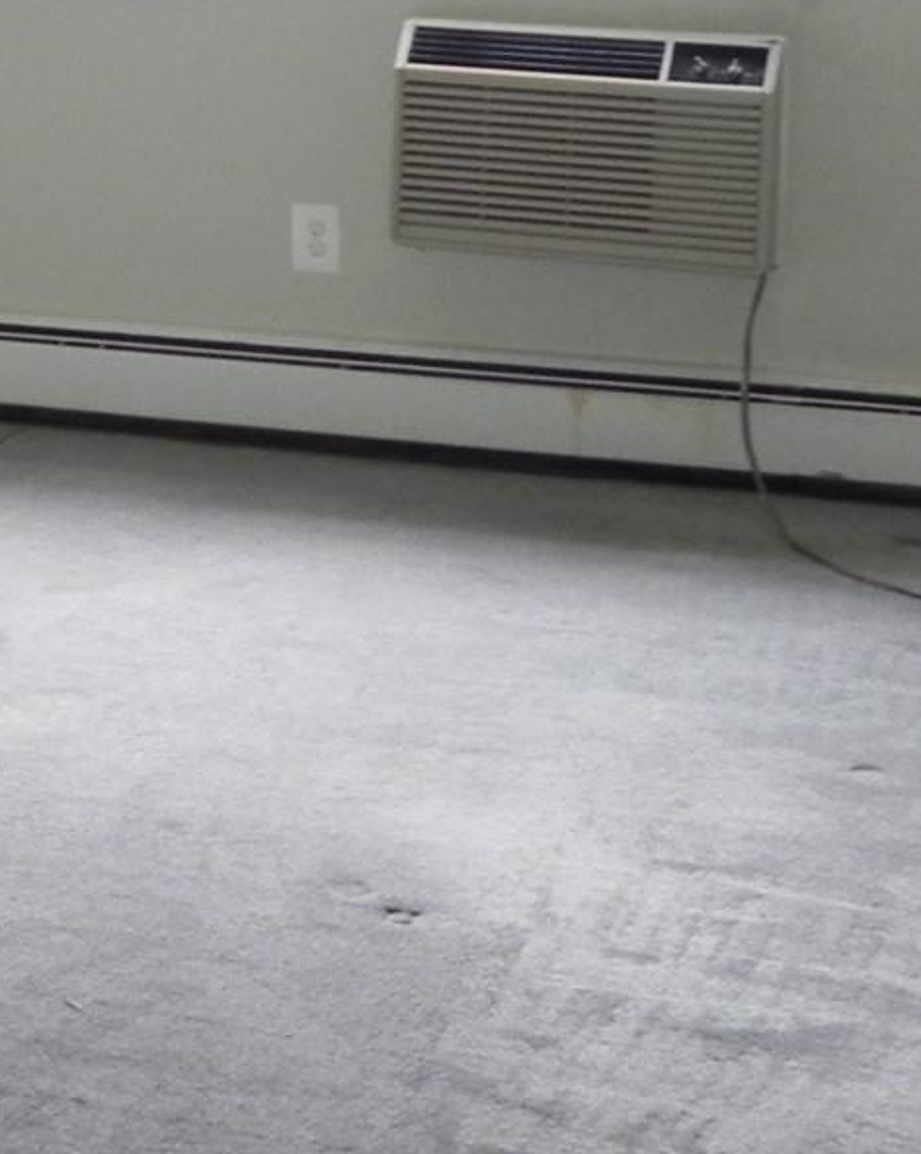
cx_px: -59
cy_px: -27
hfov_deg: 17.0
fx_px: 3001
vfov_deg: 20.9
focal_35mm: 88
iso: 311
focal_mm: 4.6
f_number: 2.8
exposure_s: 1/30
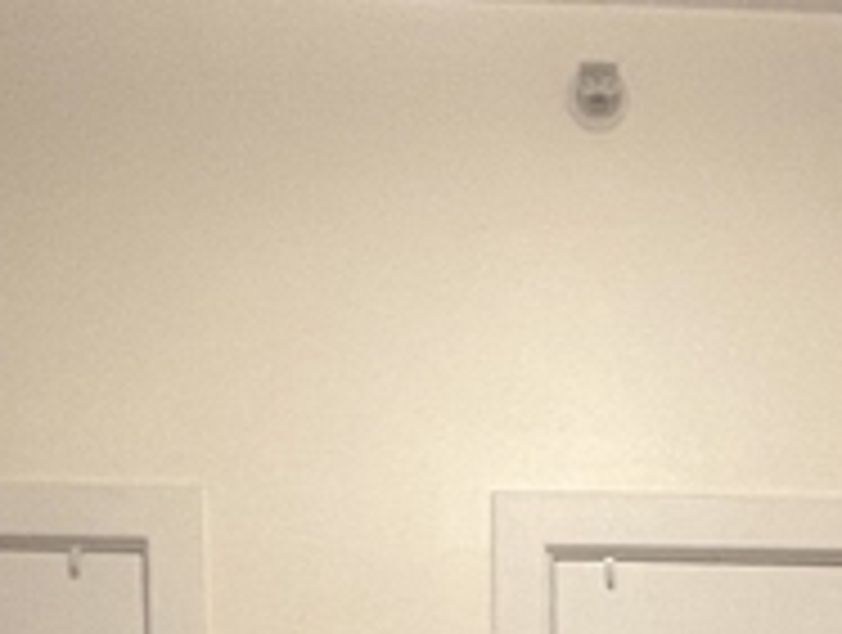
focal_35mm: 71
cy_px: 1367
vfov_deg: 15.4
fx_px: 1730
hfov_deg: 26.7
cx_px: 693
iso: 125
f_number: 1.8
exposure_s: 1/60
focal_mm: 1.57
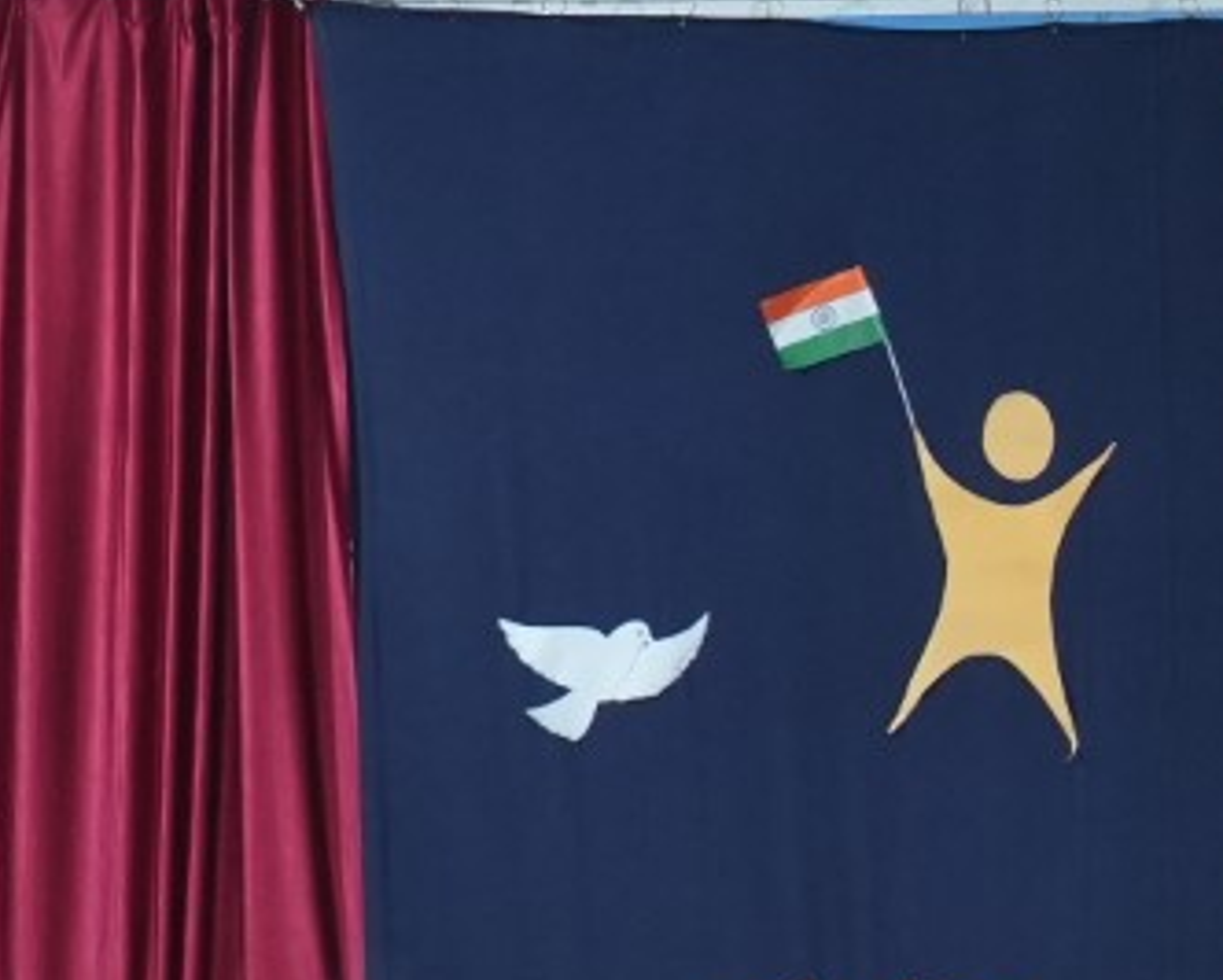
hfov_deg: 7.9
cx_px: 2789
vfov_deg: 6.7
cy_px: 1481
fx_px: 8294
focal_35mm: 229
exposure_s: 1/200
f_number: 5
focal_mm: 50
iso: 2000
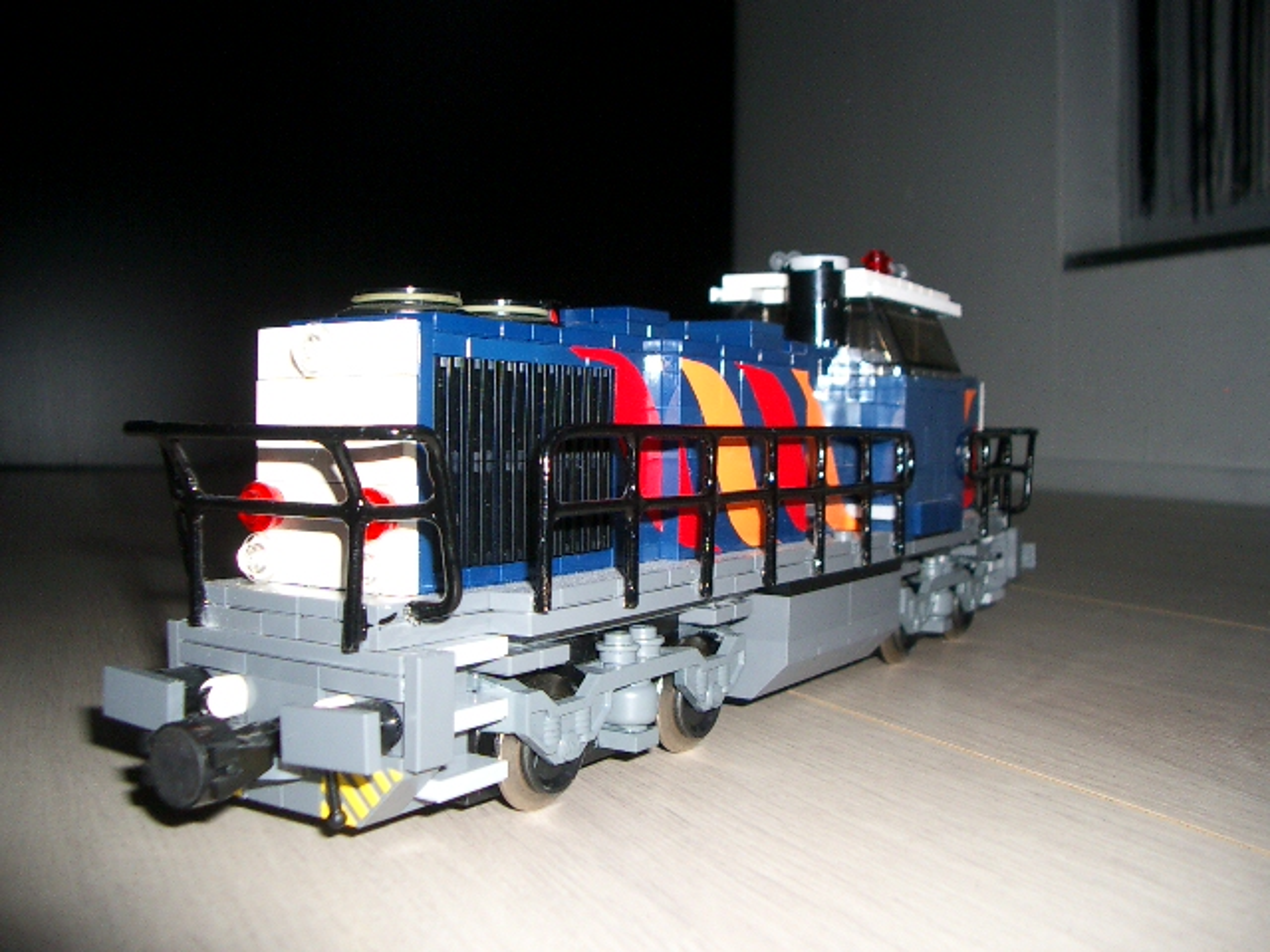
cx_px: 635
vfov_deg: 40.7
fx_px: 1284
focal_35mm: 35
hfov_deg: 52.6
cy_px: 476
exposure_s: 1/40
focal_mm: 5.8
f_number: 2.6
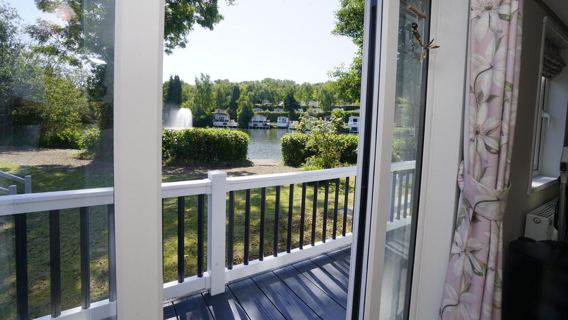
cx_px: 283
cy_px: 135
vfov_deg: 63.6
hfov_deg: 95.9
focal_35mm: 17
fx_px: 256
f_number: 16
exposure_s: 1/60
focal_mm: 16
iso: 250
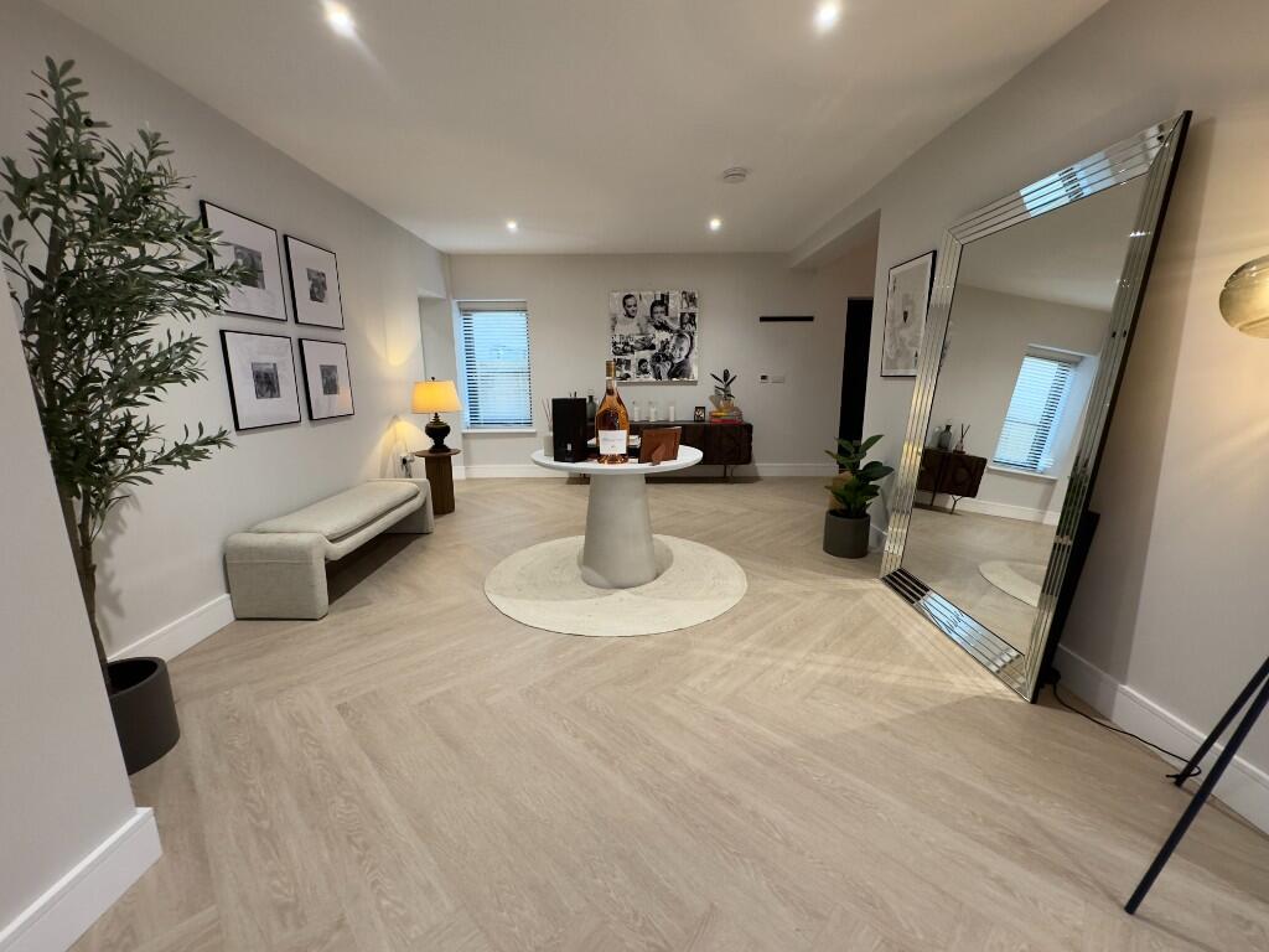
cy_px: 476
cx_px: 634
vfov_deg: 85.7
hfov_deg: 102.1
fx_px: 513
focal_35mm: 14
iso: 320
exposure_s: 1/50
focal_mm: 2.22
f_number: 2.2
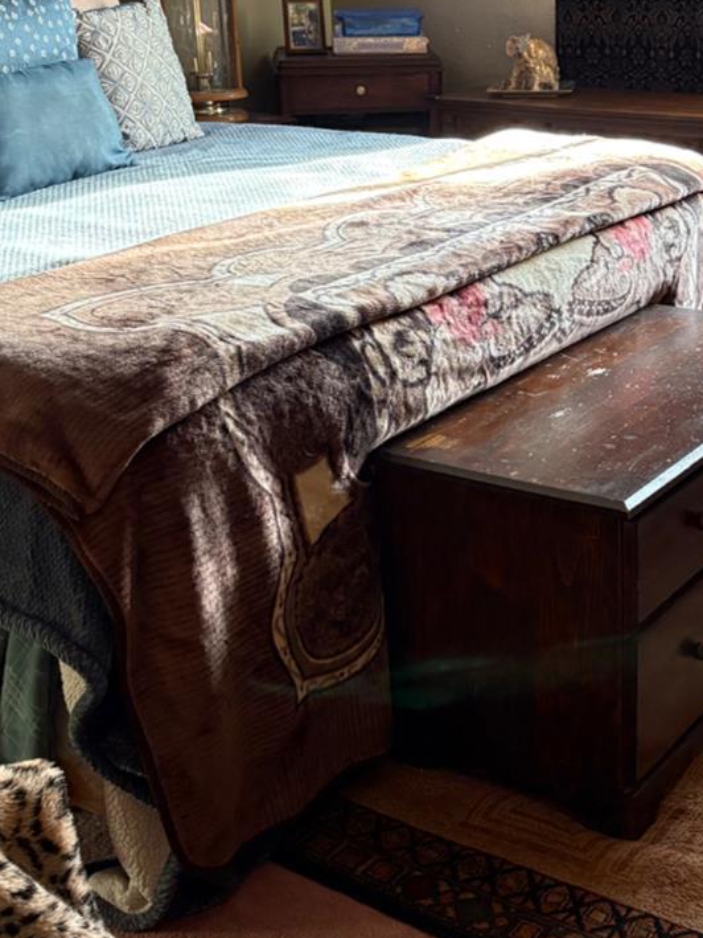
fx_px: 1489
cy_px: 415
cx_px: 468
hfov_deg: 26.4
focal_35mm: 55
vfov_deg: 34.9
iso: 320
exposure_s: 1/60
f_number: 1.6
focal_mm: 5.96
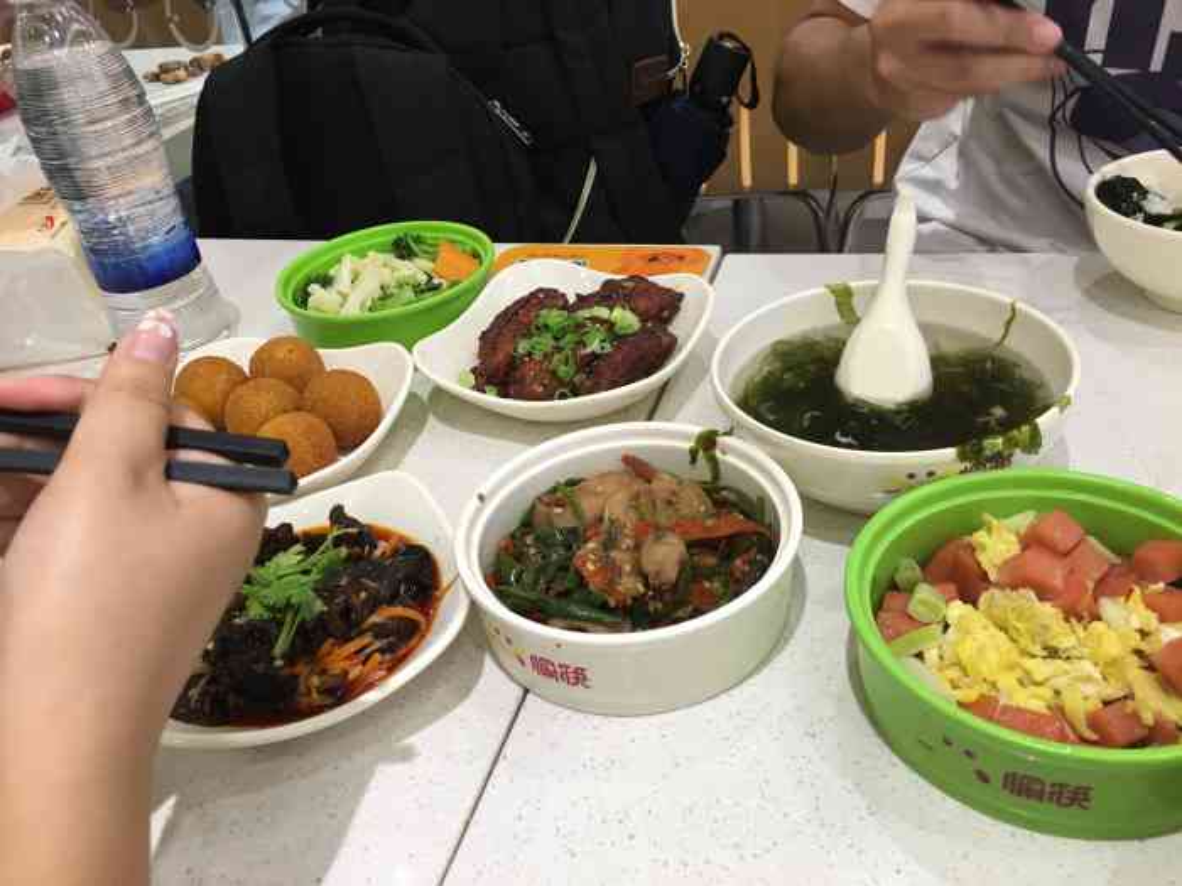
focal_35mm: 29
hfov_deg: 61.7
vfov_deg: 48.2
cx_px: 591
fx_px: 990
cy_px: 443
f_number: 2.2
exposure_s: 1/17
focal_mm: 4.15
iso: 32
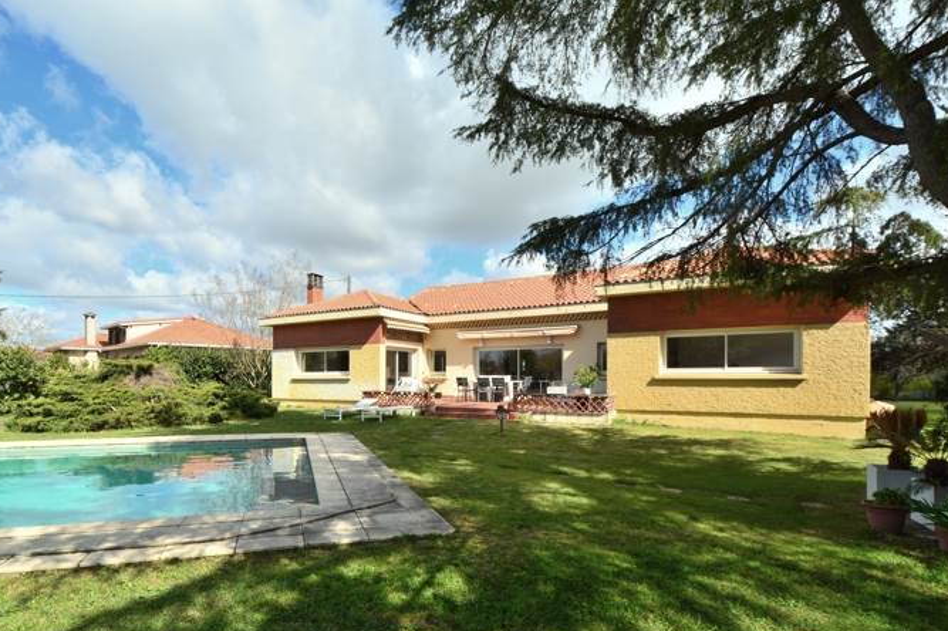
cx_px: 409
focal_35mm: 18
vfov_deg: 66.9
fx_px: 474
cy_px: 366
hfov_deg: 89.5
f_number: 10
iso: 200
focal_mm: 10
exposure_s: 1/320
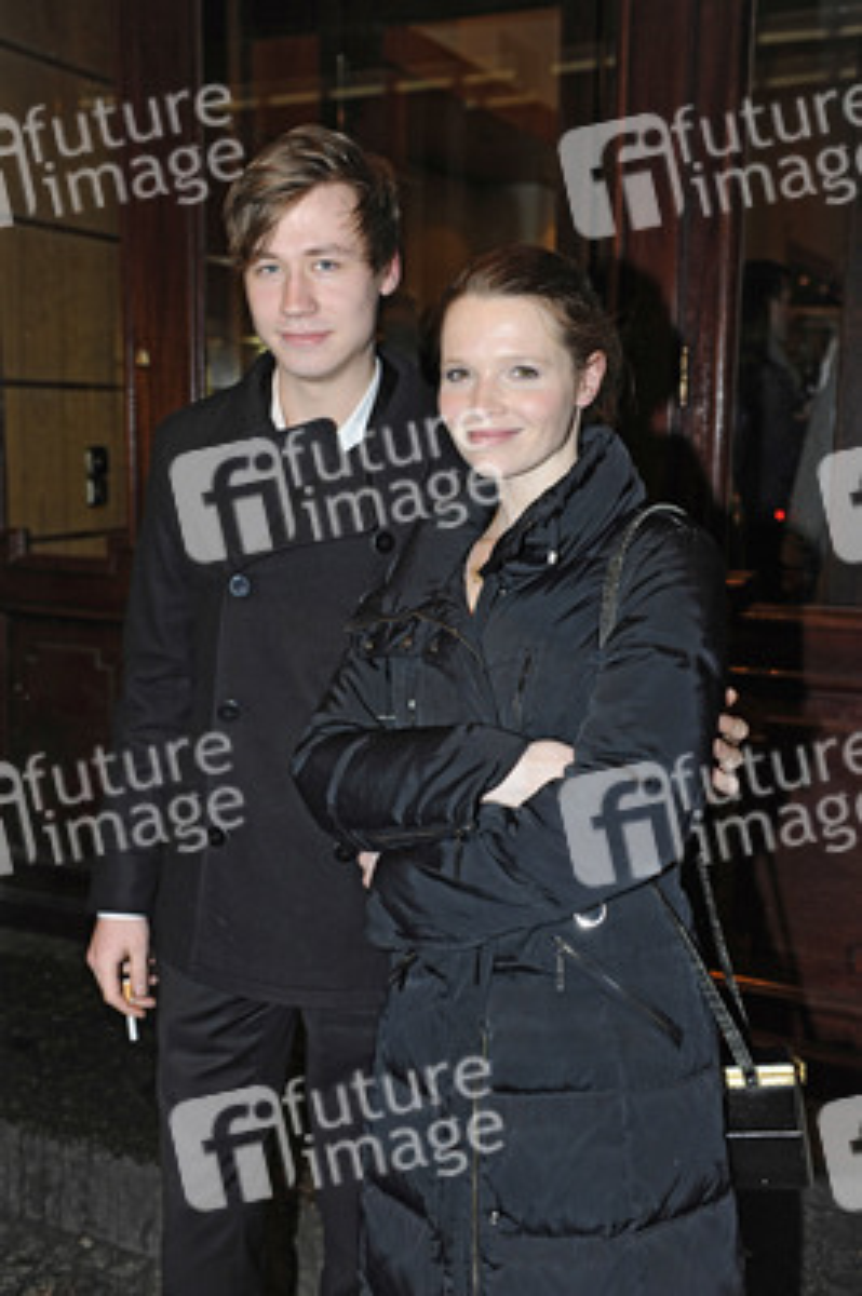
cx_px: 431
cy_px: 648
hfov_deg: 33.3
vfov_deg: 48.5
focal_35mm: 40
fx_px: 1439
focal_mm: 40
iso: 1250
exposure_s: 1/40
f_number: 4.5
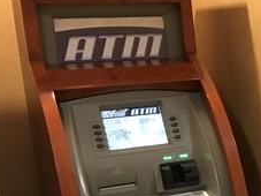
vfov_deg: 18.3
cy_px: 181
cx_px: 337
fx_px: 595
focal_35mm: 79
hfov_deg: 22.2
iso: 100
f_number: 1.8
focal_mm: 3.99
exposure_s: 1/13
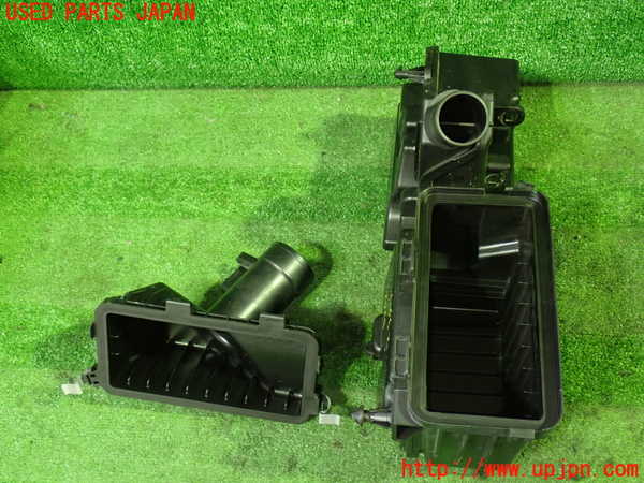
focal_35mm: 41
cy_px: 242
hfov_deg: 45.8
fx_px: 763
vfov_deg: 35.1
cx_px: 322
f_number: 2.8
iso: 800
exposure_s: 1/15
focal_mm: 7.31
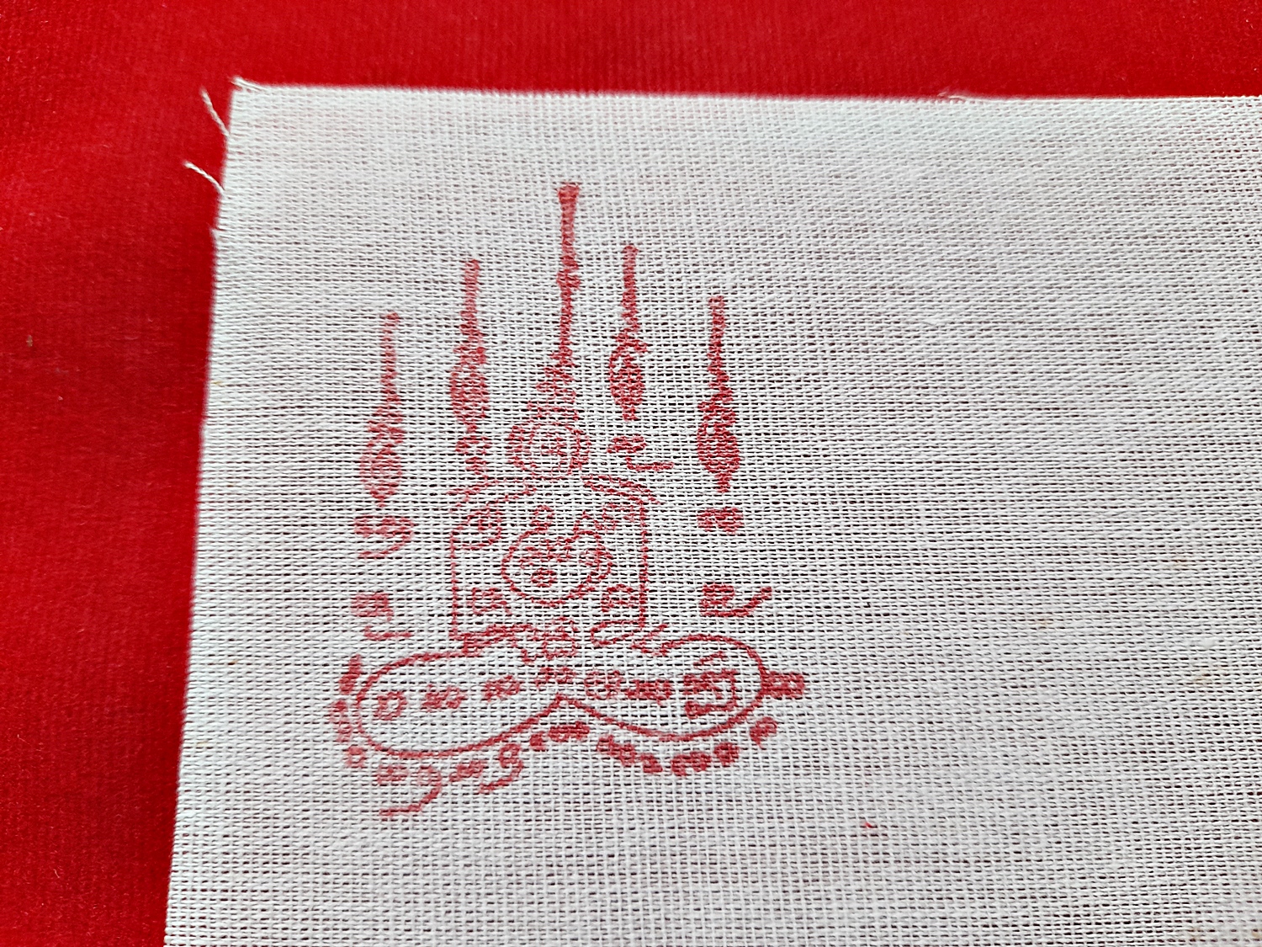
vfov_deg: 54.9
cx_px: 631
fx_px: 911
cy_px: 474
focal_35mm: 25
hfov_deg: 69.4
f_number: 2
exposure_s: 1/50
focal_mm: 4.6
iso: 125
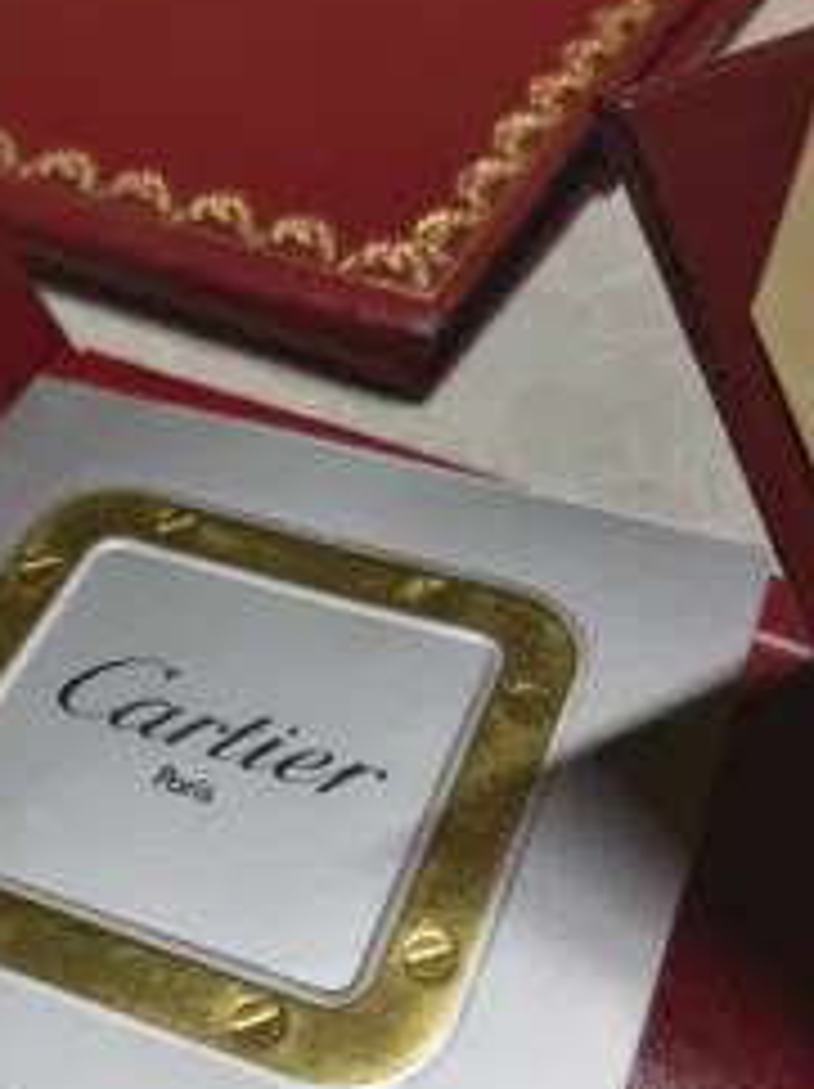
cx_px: 198
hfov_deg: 32.9
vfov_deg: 43.0
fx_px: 1351
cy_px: 760
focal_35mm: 43
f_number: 1.7
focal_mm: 3.92
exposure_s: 1/100
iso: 80
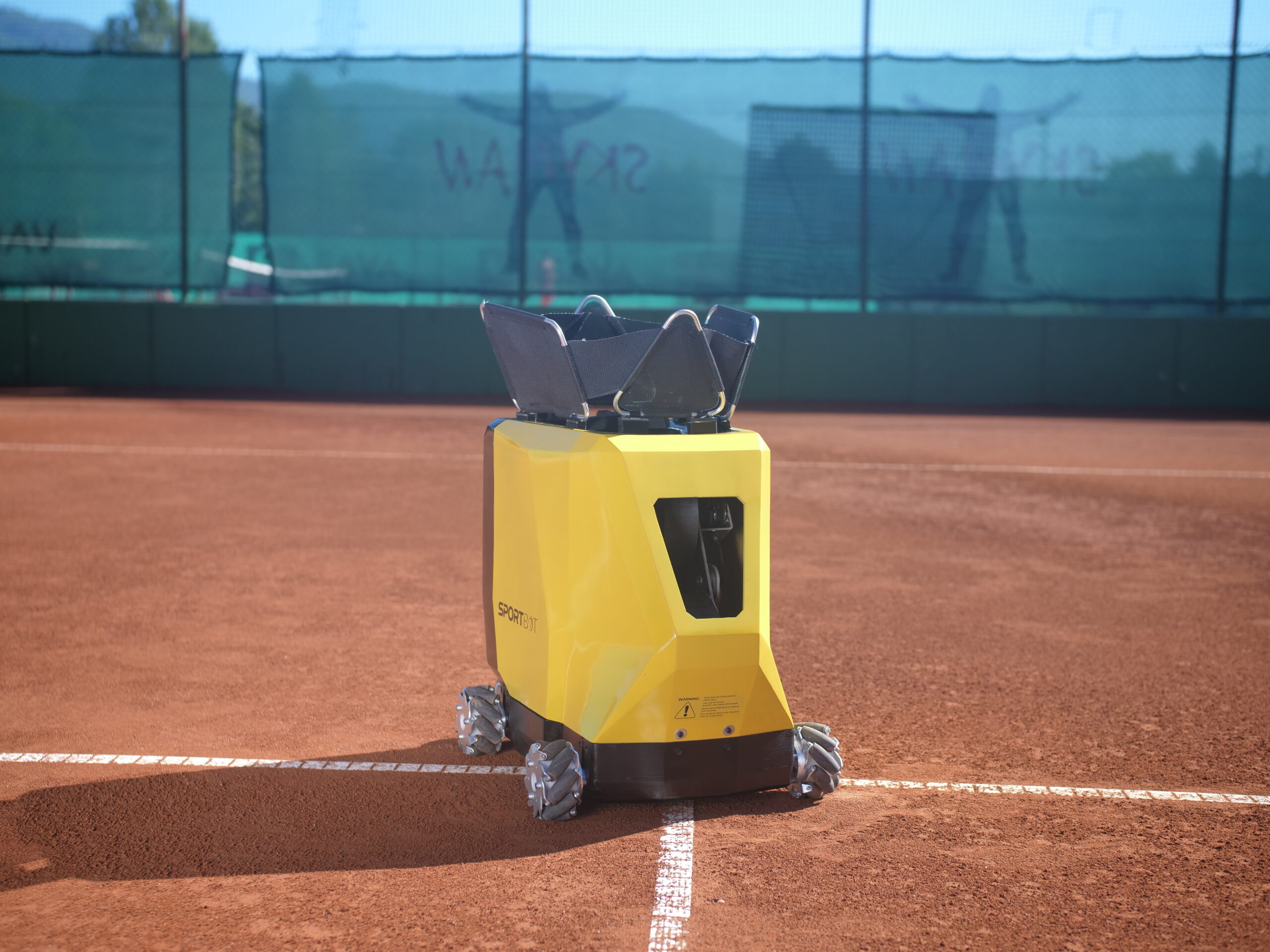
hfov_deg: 38.2
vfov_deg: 29.1
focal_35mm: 50
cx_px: 635
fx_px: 1834
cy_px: 476
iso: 100
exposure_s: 1/80
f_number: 2
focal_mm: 25
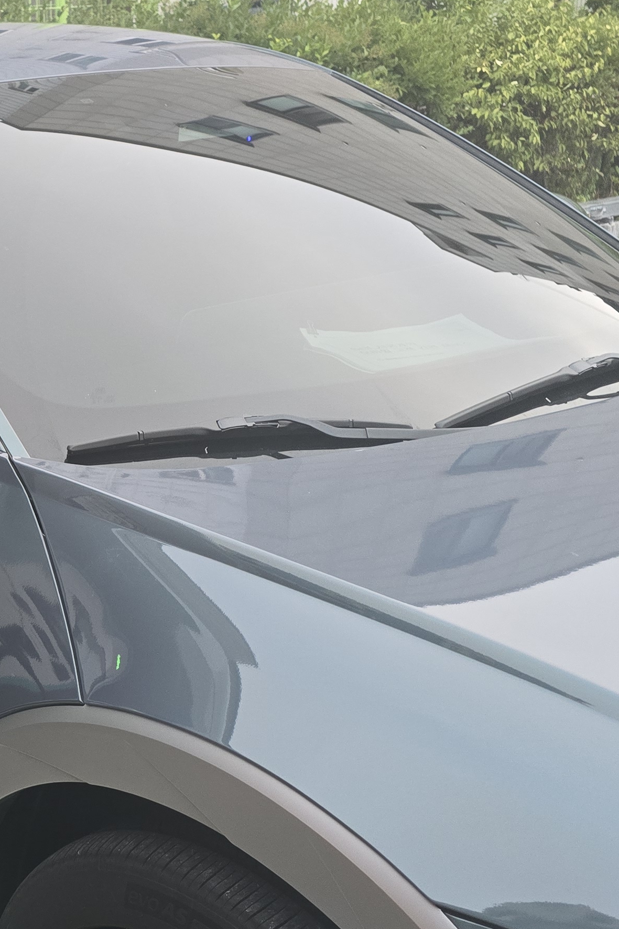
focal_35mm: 54
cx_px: -194
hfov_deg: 22.3
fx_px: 1393
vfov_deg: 36.9
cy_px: 502
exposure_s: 1/60
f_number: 1.7
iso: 200
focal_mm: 6.3
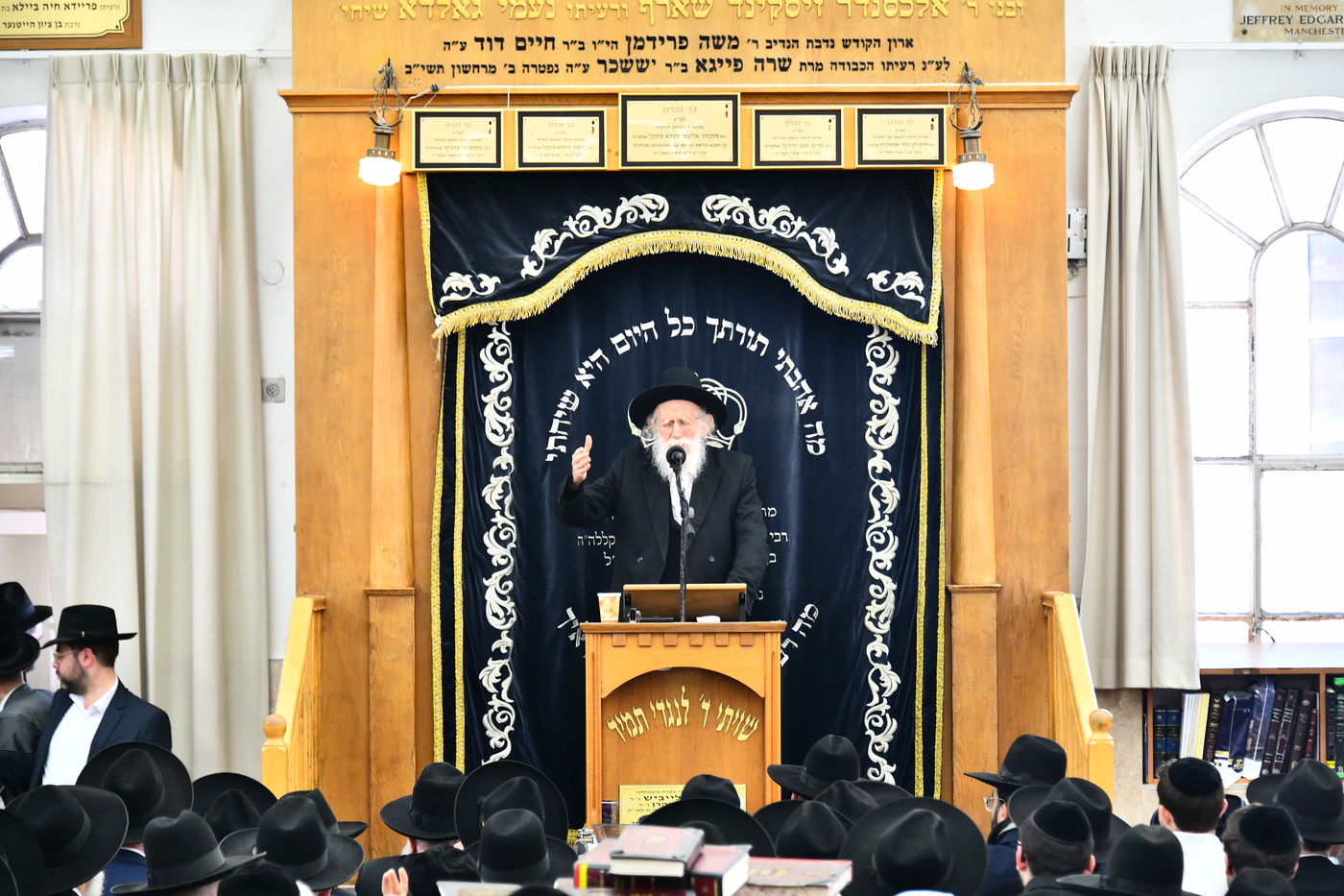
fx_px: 5039
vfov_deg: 10.2
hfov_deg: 15.2
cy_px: 448
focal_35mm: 135
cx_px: 672
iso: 1250
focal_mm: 135
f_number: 5.6
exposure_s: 1/125
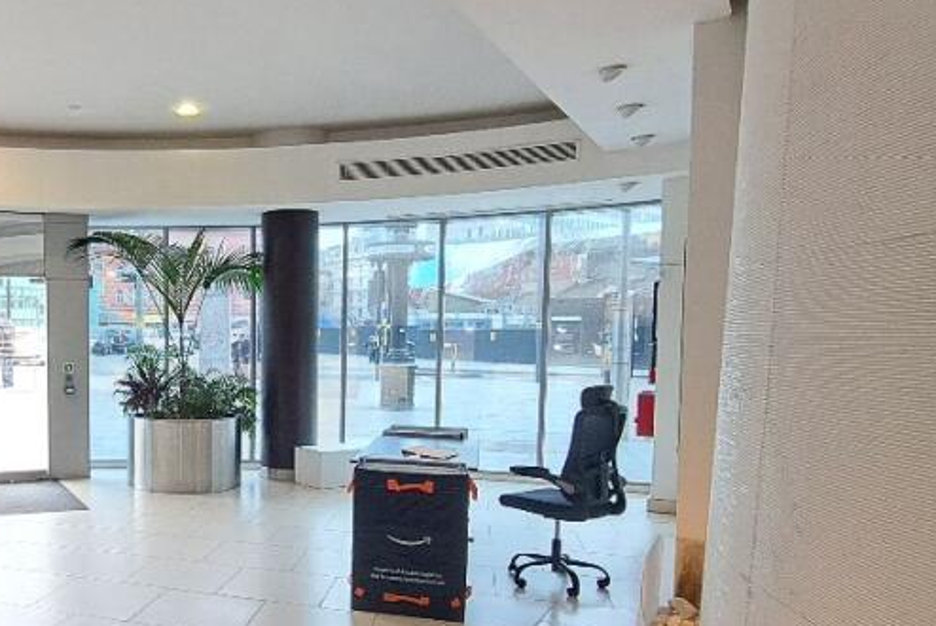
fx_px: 728
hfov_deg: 59.1
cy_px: 389
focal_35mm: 28
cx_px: 157
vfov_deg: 46.1
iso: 100
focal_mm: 1.74
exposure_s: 1/50
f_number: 2.2
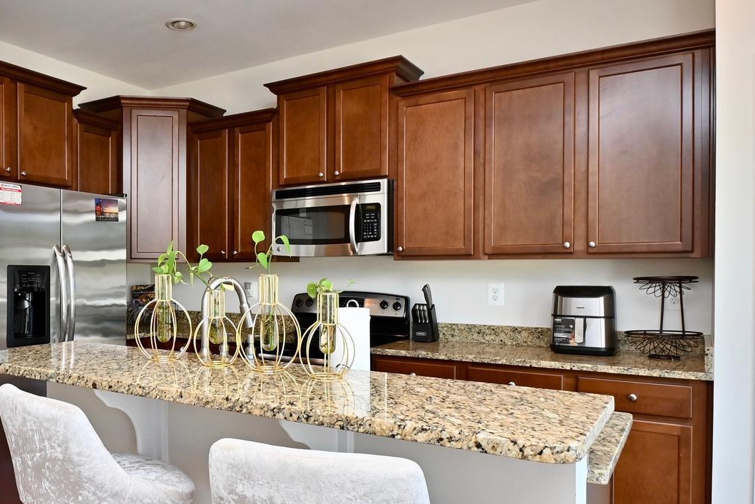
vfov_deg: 45.0
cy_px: 258
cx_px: 198
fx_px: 608
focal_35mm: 29
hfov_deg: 60.5
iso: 250
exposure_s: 1/50
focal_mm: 10
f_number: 7.1
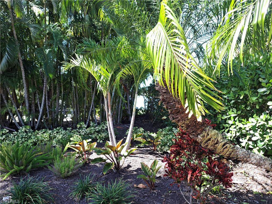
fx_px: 189
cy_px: 102
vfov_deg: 56.8
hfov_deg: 71.6
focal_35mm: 24
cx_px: 136
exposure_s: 1/120
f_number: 1.8
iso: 50
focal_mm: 5.23
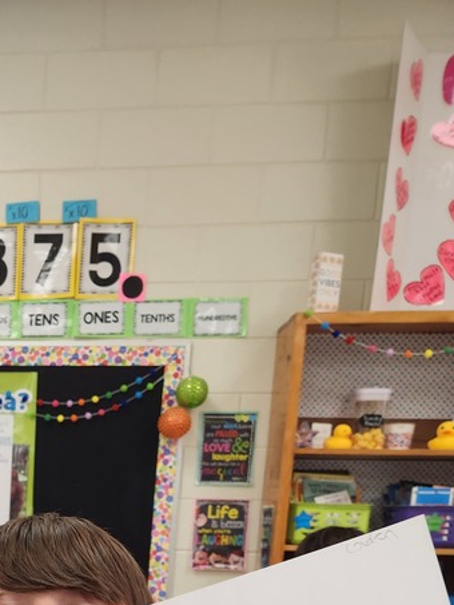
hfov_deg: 25.8
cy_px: 677
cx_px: -57
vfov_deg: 32.1
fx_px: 909
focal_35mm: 52
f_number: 1.8
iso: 100
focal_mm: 5.4
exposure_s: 1/120
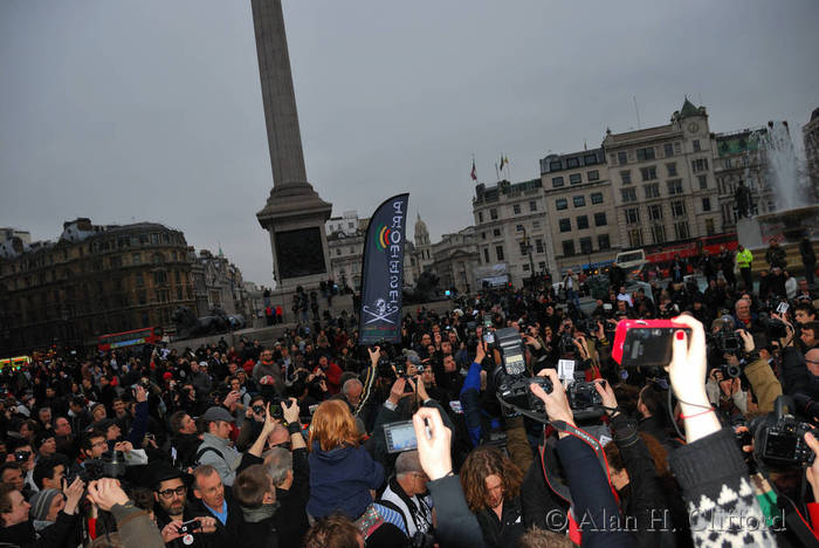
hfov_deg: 67.3
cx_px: 410
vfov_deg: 48.0
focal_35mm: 27
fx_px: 615
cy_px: 274
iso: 100
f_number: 3.5
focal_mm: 18
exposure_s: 1/200
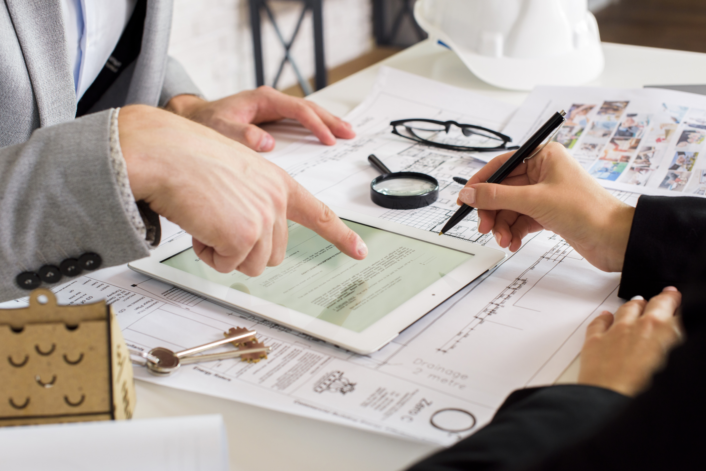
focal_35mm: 50
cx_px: 353
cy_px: 236
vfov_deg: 27.0
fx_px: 981
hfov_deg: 39.6
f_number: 5
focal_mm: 50
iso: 320
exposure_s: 1/160
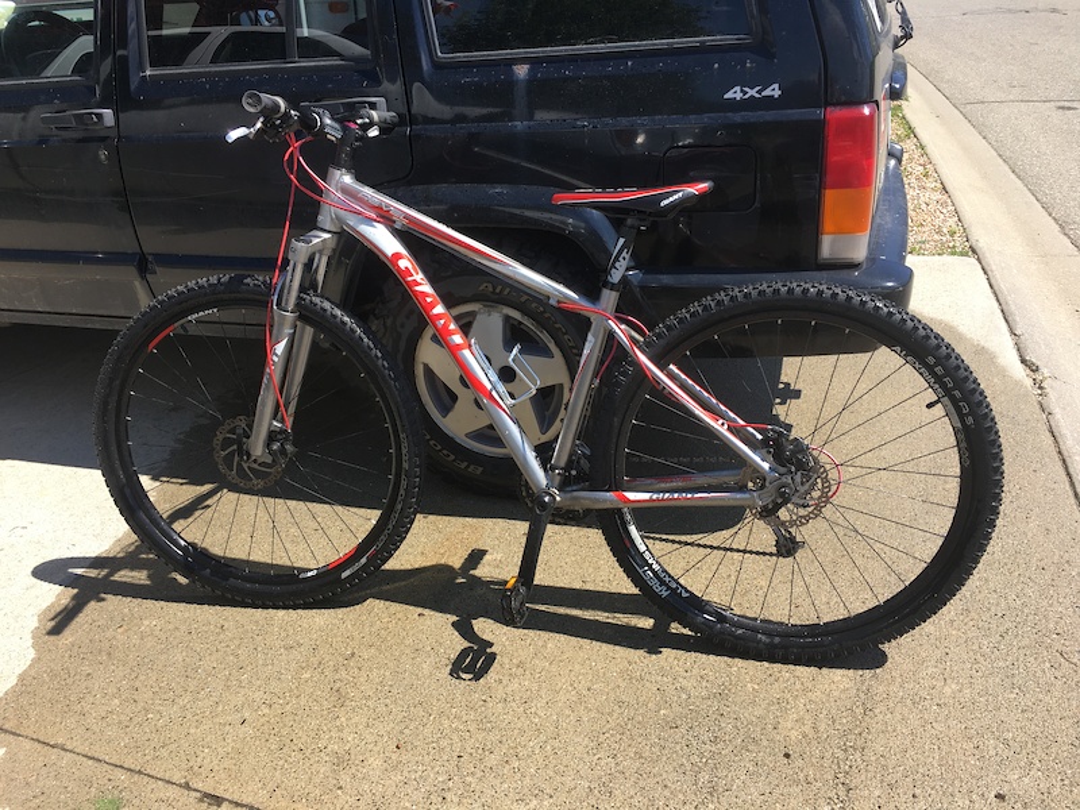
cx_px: 540
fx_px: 905
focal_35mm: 29
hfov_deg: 61.7
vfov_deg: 48.2
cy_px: 405
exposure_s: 1/646
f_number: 2.2
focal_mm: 4.15
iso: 25
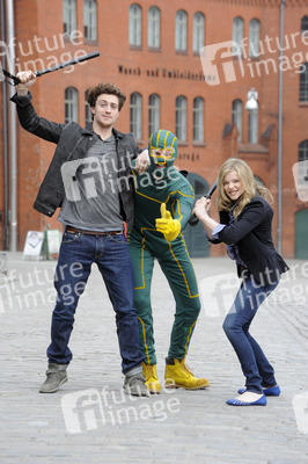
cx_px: 154
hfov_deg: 9.4
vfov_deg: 14.2
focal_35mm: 145
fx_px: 1864
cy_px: 232
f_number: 8
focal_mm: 145
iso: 320
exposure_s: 1/250
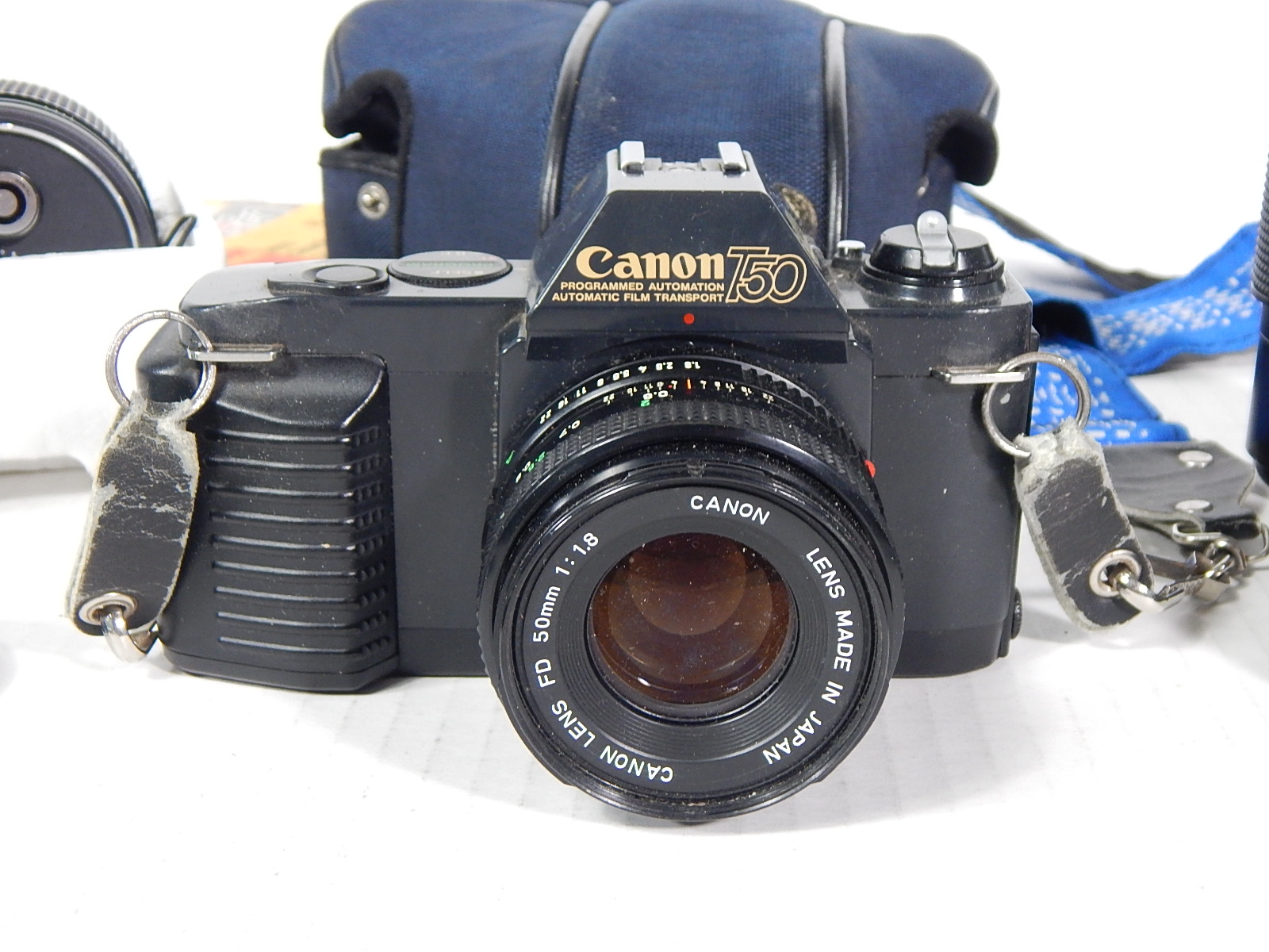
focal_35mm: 48
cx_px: 634
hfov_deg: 39.7
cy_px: 476
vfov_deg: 30.3
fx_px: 1760
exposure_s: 1/20
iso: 400
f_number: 3.7
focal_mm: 8.6
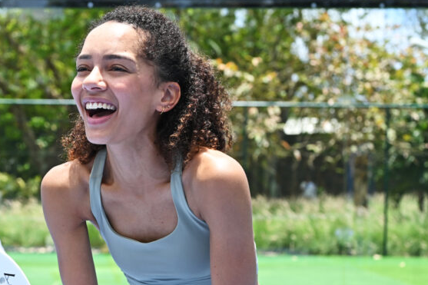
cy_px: 199
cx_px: 81
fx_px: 1093
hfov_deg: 21.8
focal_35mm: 92
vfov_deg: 14.8
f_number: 5
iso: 200
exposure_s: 1/640
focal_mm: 50
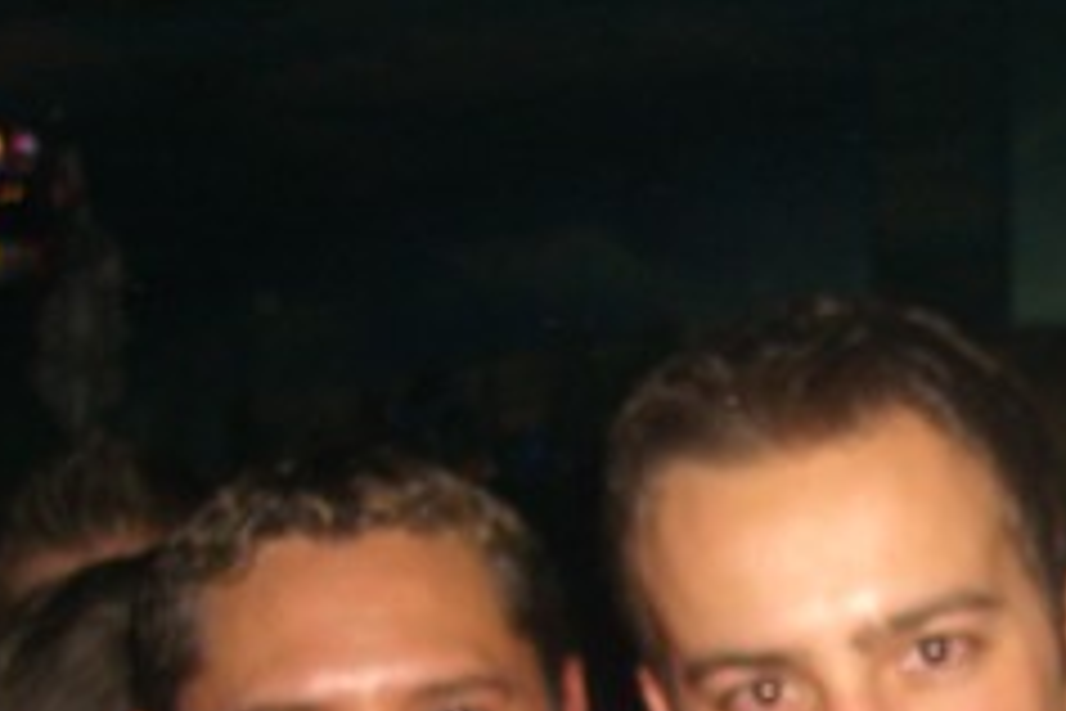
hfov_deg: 19.6
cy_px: 1004
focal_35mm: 100
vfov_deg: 13.1
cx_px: 1165
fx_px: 2961
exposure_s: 1/60
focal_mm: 7.9
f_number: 2.8
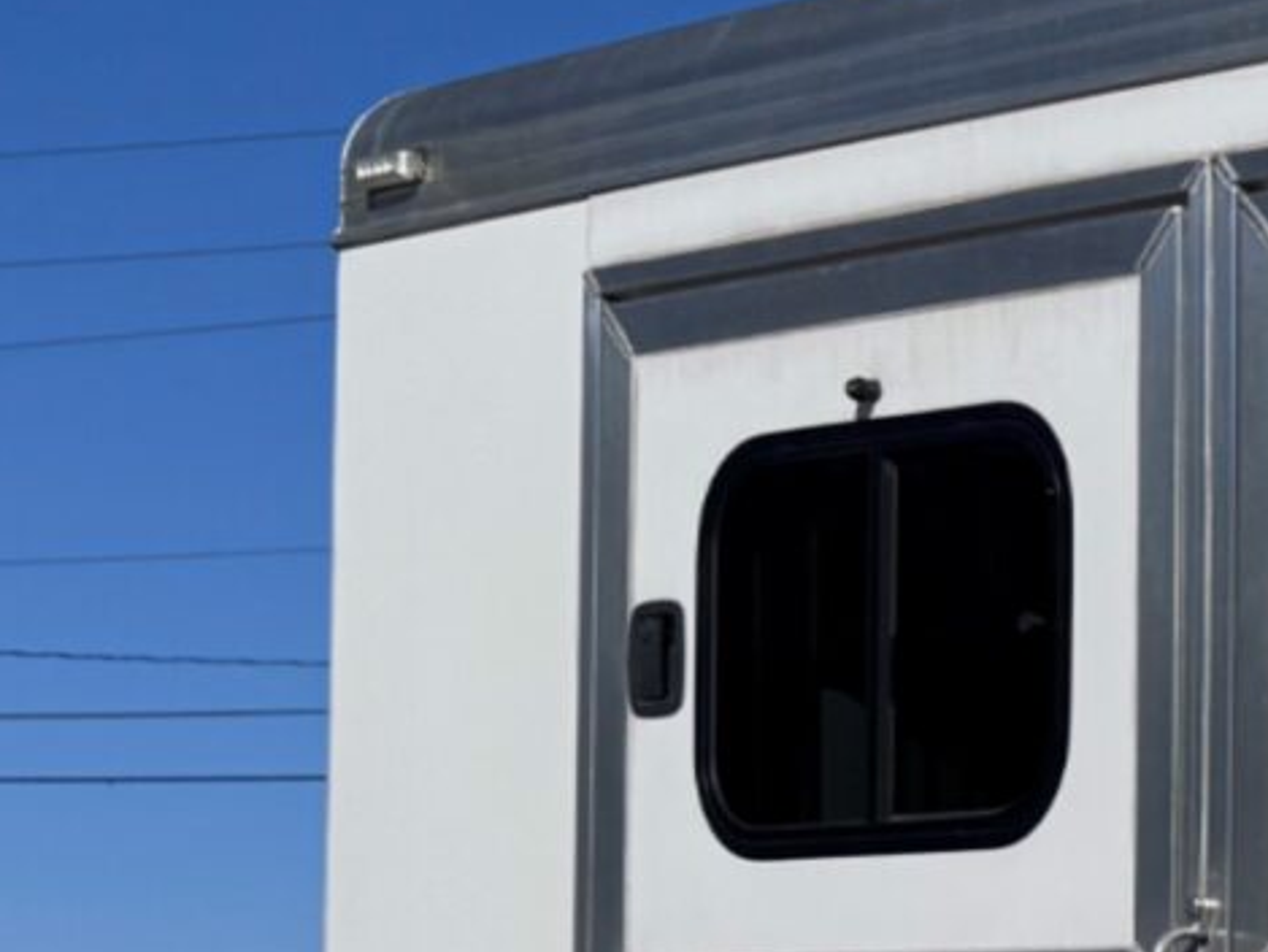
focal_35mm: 131
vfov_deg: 11.1
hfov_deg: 13.0
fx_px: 4800
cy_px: 1136
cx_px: 2547
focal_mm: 6.76
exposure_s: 1/12346
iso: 64
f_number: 1.78
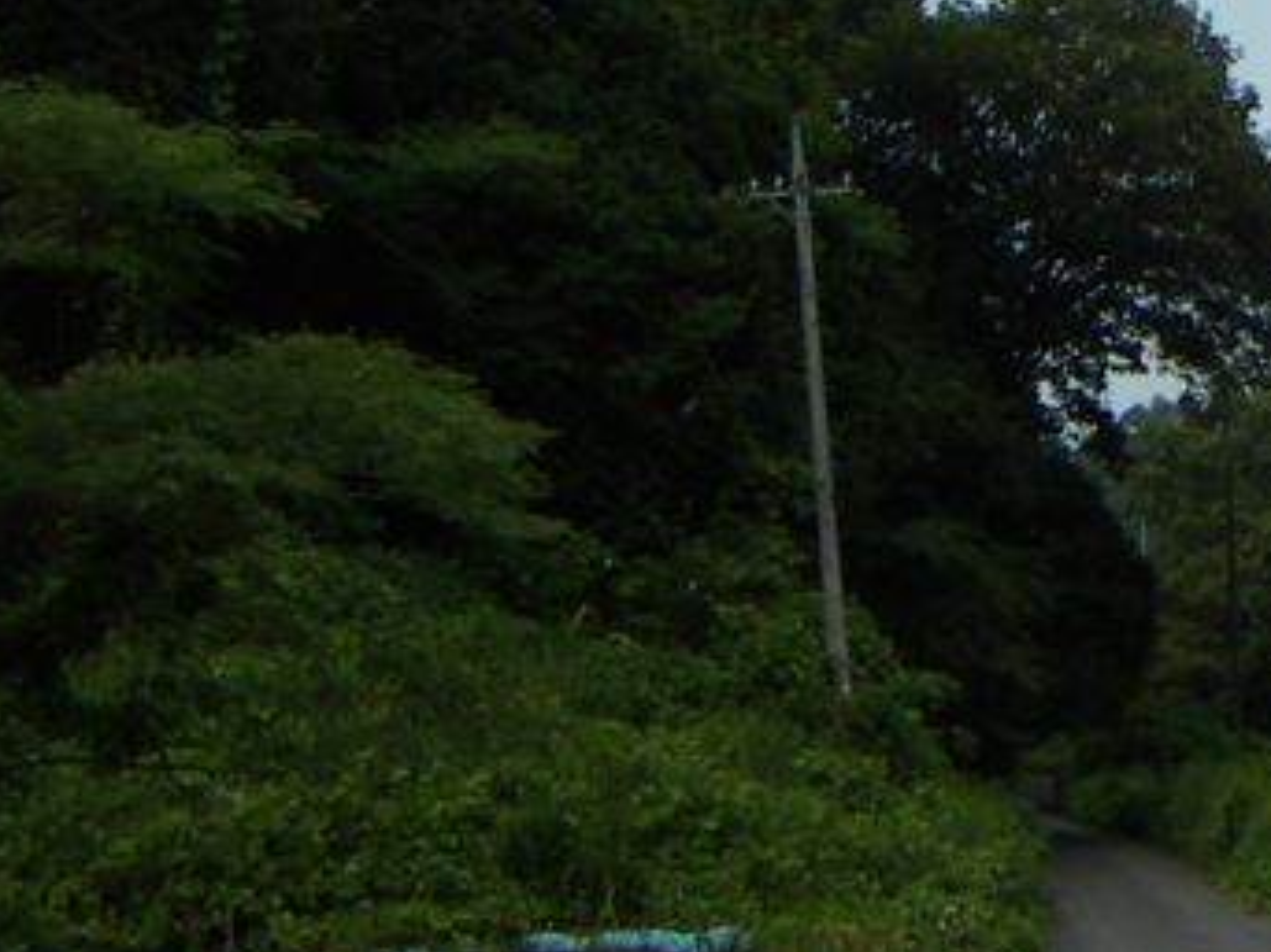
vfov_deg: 17.0
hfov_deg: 21.9
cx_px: 1445
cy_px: -78
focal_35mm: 84
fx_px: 3083
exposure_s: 1/320
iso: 50
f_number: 6.7
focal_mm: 4.7
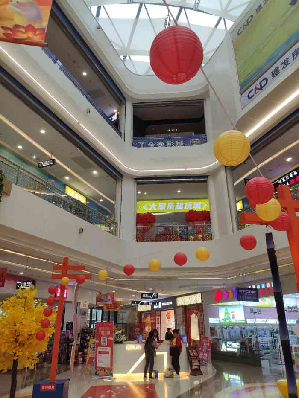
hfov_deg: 53.1
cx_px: 150
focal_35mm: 26
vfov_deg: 67.3
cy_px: 199
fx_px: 299
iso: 122
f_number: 1.75
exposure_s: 1/100
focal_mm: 4.77
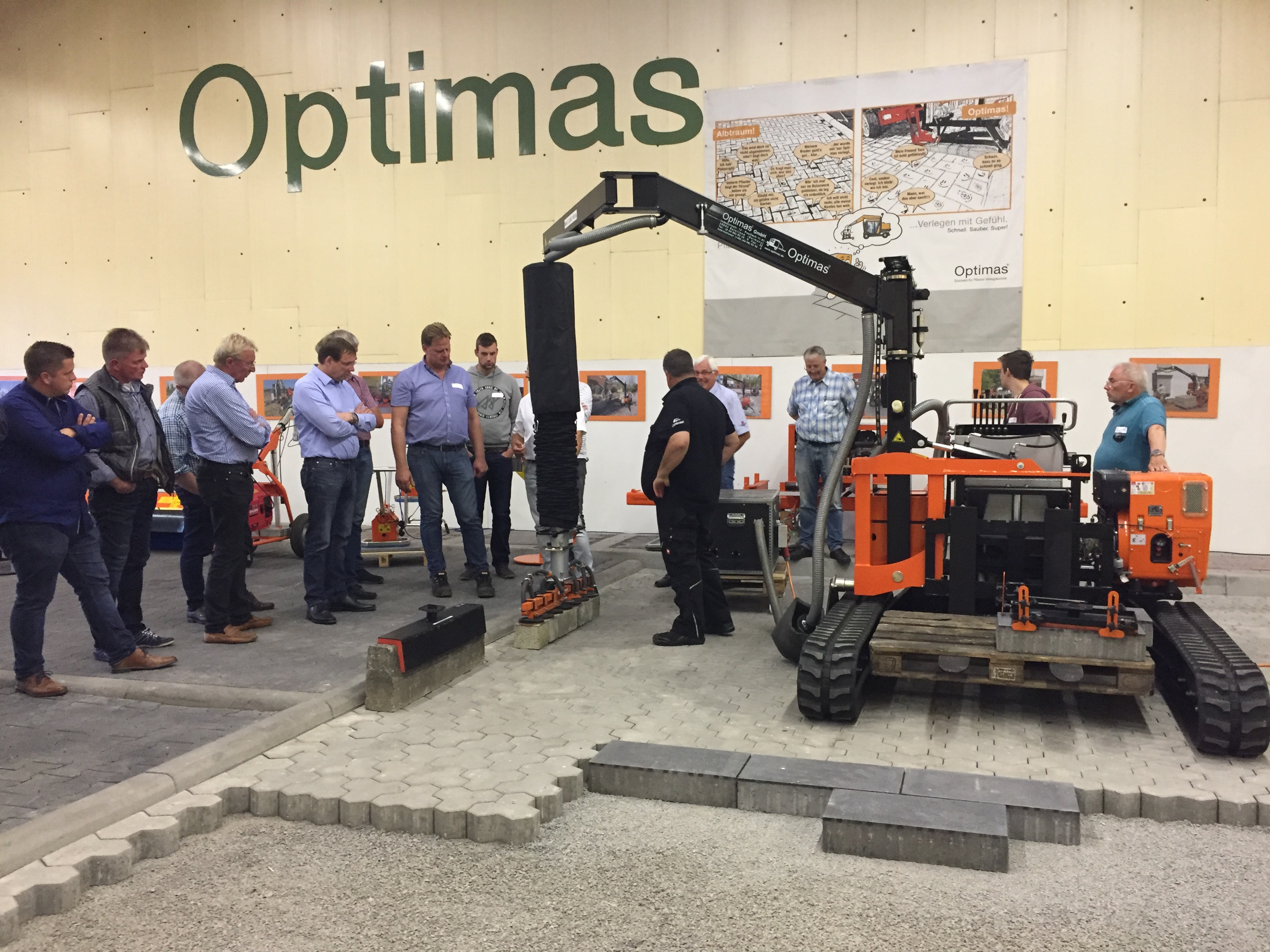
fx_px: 1064
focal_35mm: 29
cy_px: 476
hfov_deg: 61.7
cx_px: 635
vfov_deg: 48.2
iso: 250
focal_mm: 4.15
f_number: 2.2
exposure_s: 1/33
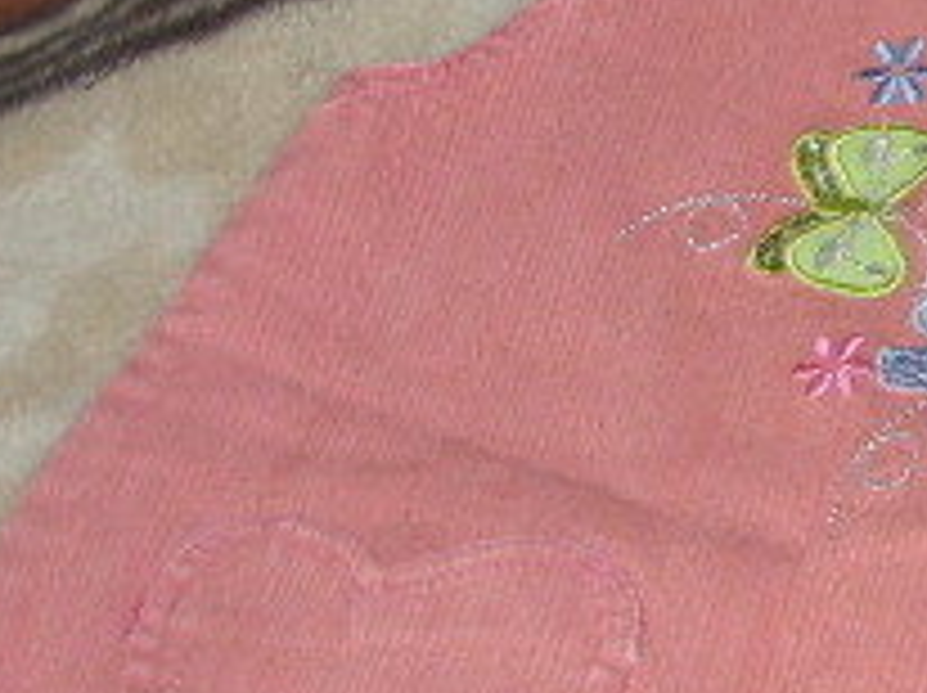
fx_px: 5055
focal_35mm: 189
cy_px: 855
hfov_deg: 9.8
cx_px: 1800
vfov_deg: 7.8
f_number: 2.8
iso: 50
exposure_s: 1/30
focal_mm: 6.3
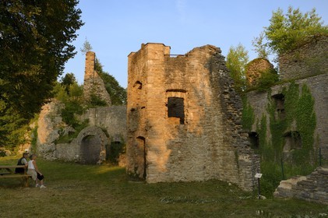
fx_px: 218
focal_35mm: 24
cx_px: 164
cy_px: 109
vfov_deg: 53.1
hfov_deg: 73.8
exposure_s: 1/160
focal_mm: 24
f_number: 13
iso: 400
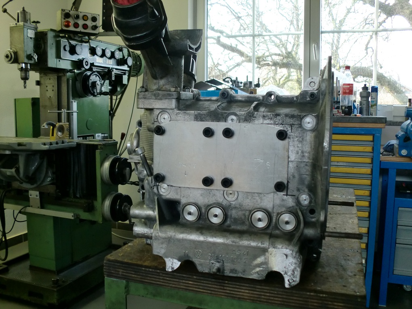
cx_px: 206
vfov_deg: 40.7
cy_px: 154
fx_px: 417
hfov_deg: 52.6
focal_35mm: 35
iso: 125
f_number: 3.1
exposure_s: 1/60
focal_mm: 6.3
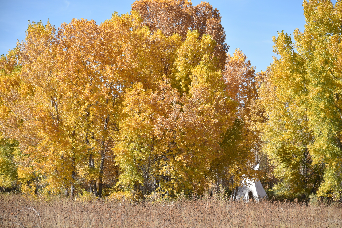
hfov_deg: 15.2
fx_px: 1283
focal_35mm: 135
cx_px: 171
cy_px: 114
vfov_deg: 10.2
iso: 100
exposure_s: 1/320
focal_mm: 135
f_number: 6.3
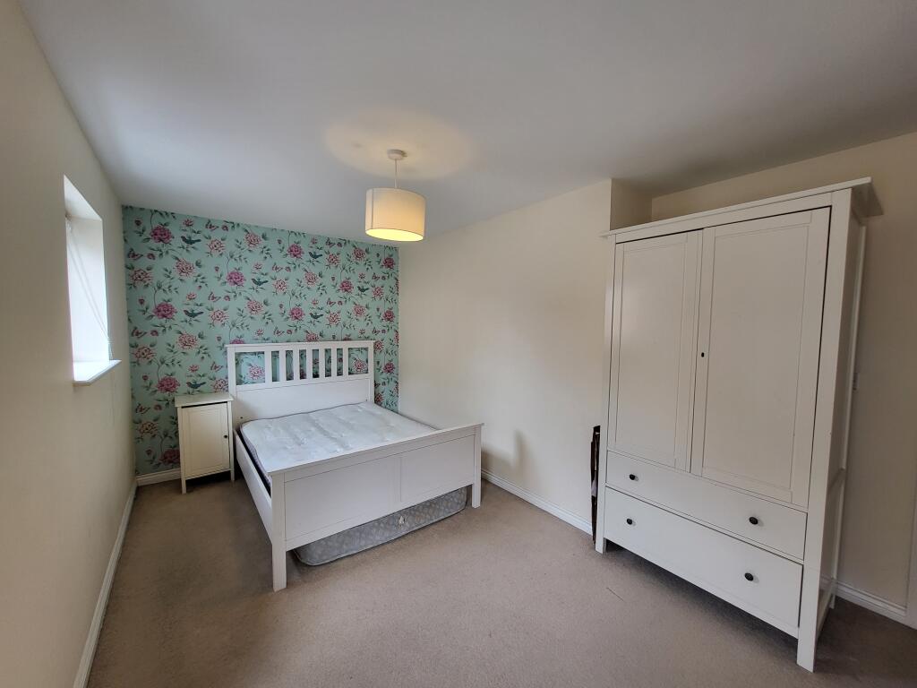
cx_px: 458
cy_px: 344
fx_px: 344
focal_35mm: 13
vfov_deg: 89.9
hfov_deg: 106.2
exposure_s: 1/50
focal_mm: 1.74
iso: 64
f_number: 2.2
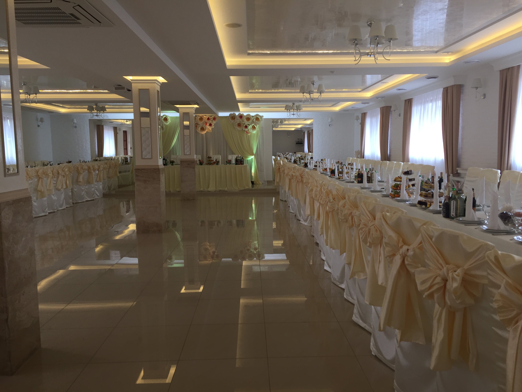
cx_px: 261
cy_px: 196
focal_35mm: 29
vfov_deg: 48.2
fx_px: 437
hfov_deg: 61.7
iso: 32
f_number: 2.2
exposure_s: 1/50
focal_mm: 4.15
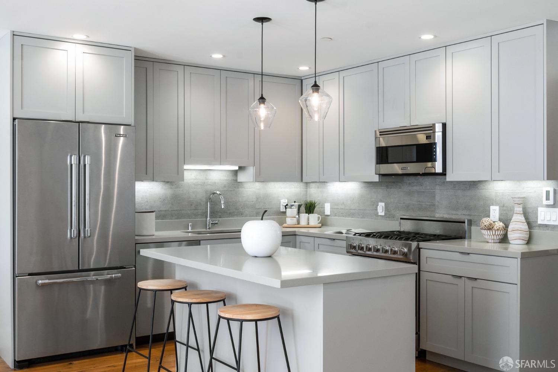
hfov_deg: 50.7
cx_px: 279
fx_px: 589
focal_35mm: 38
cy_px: 186
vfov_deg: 35.1
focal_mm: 25.5
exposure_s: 1/25
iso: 400
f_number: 9
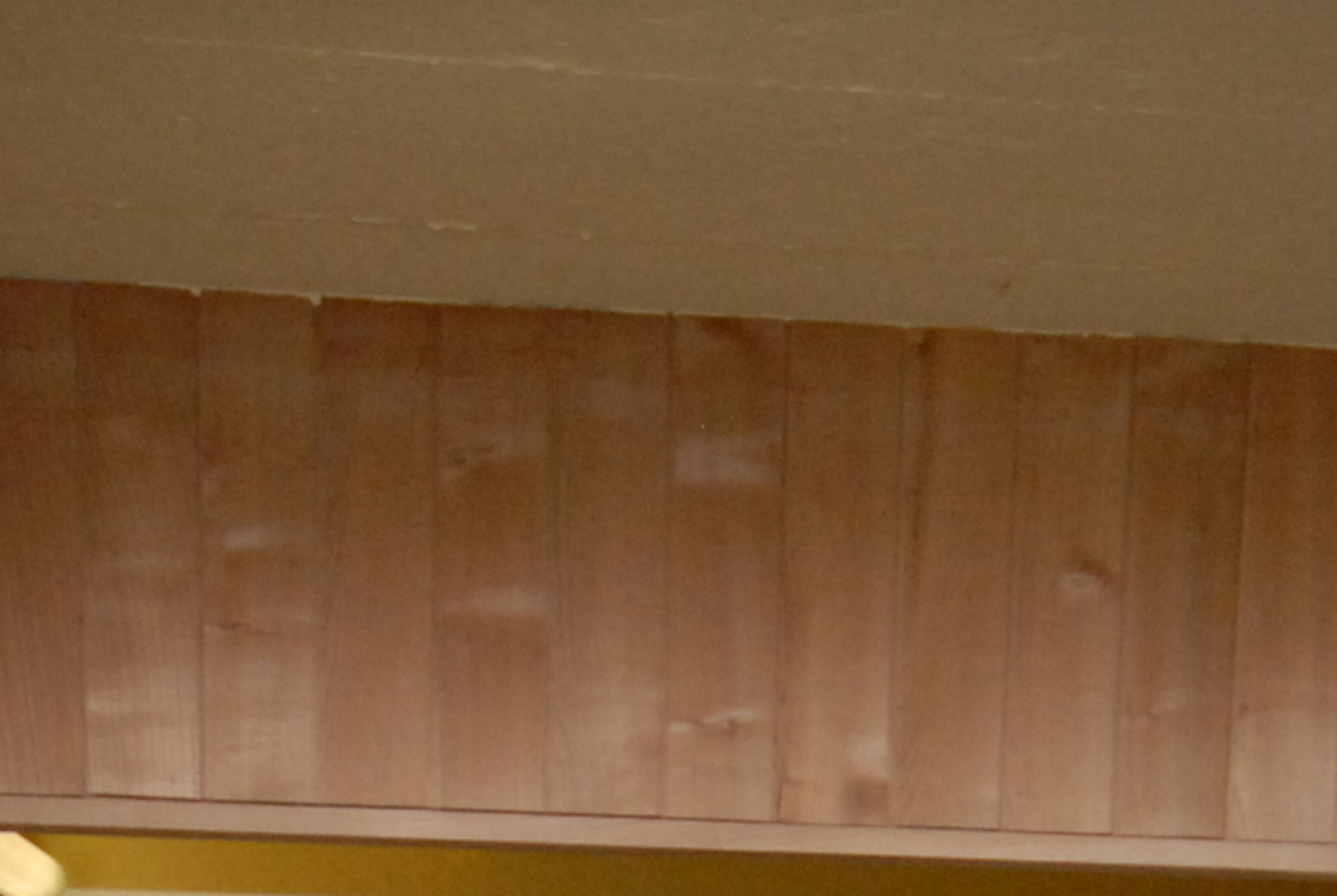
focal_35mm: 65
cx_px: 657
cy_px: 1594
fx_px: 2416
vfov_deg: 17.3
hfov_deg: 30.9
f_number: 4.2
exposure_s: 1/250
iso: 1000
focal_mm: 11.5
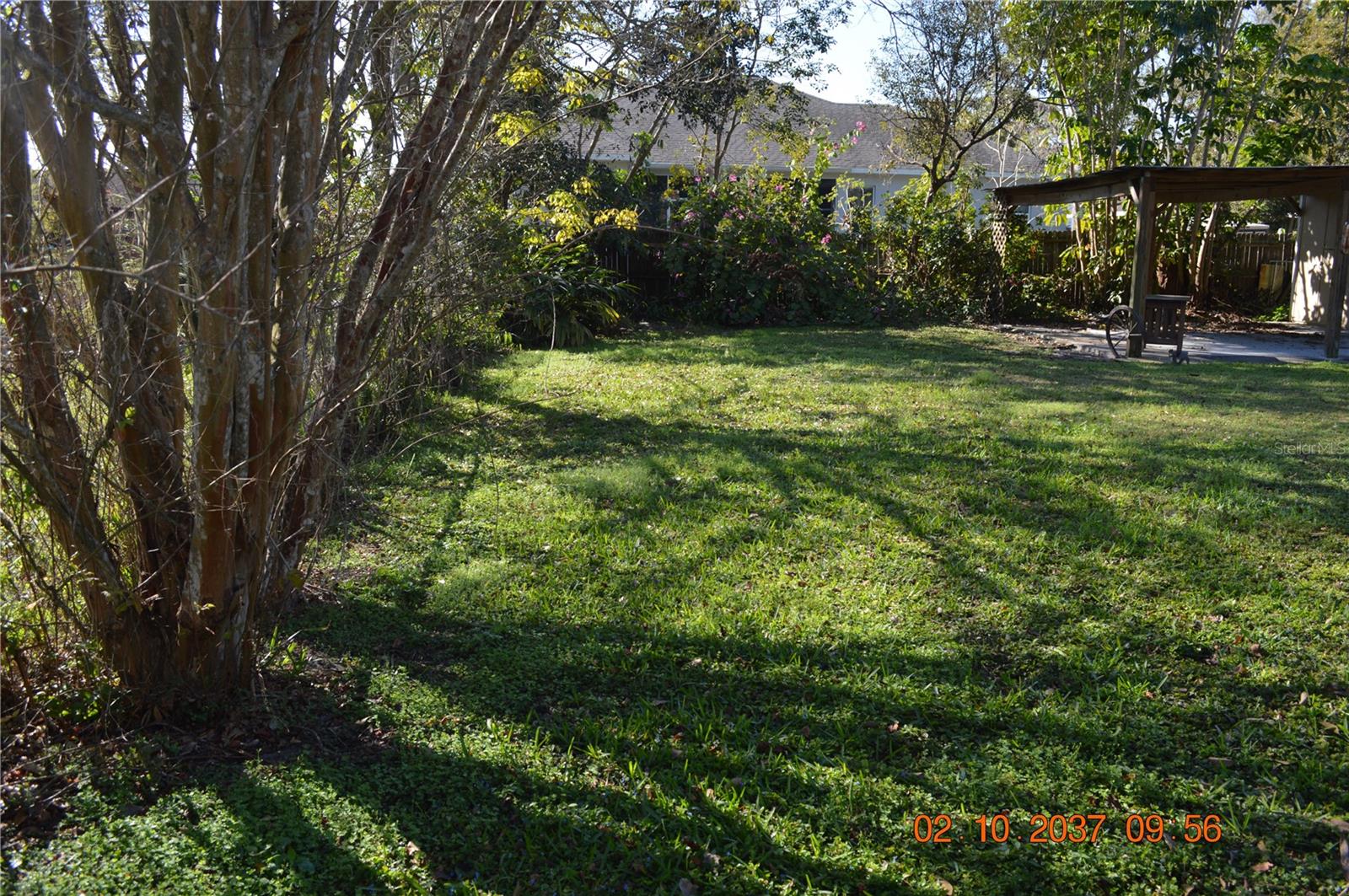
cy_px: 448
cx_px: 674
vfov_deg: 47.8
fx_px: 1011
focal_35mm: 27
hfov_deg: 67.4
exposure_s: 1/125
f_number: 5.6
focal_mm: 18
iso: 110
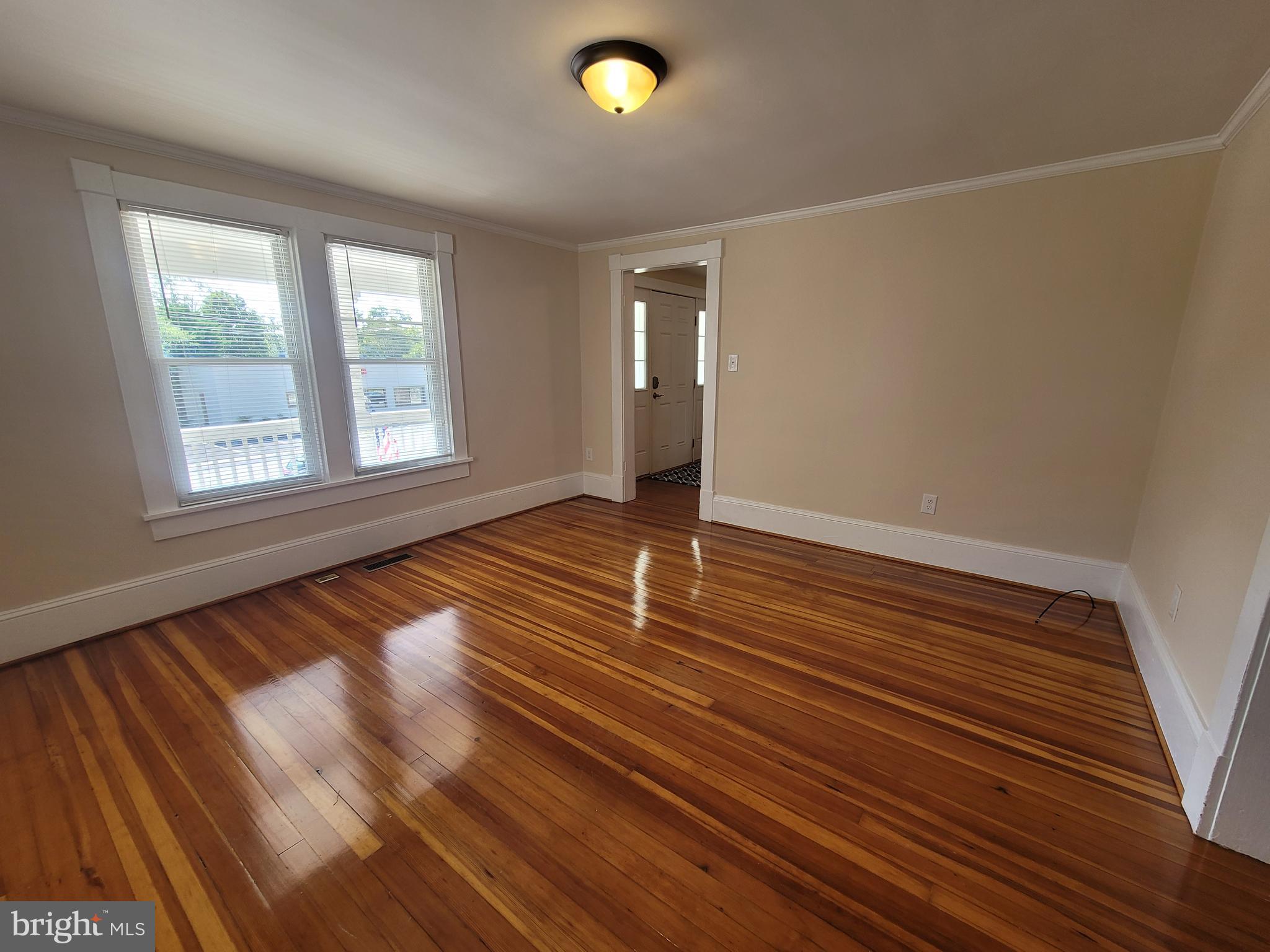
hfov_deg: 106.2
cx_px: 635
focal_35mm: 13
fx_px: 477
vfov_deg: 89.9
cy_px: 476
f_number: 2.2
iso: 80
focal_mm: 2.2
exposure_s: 1/59
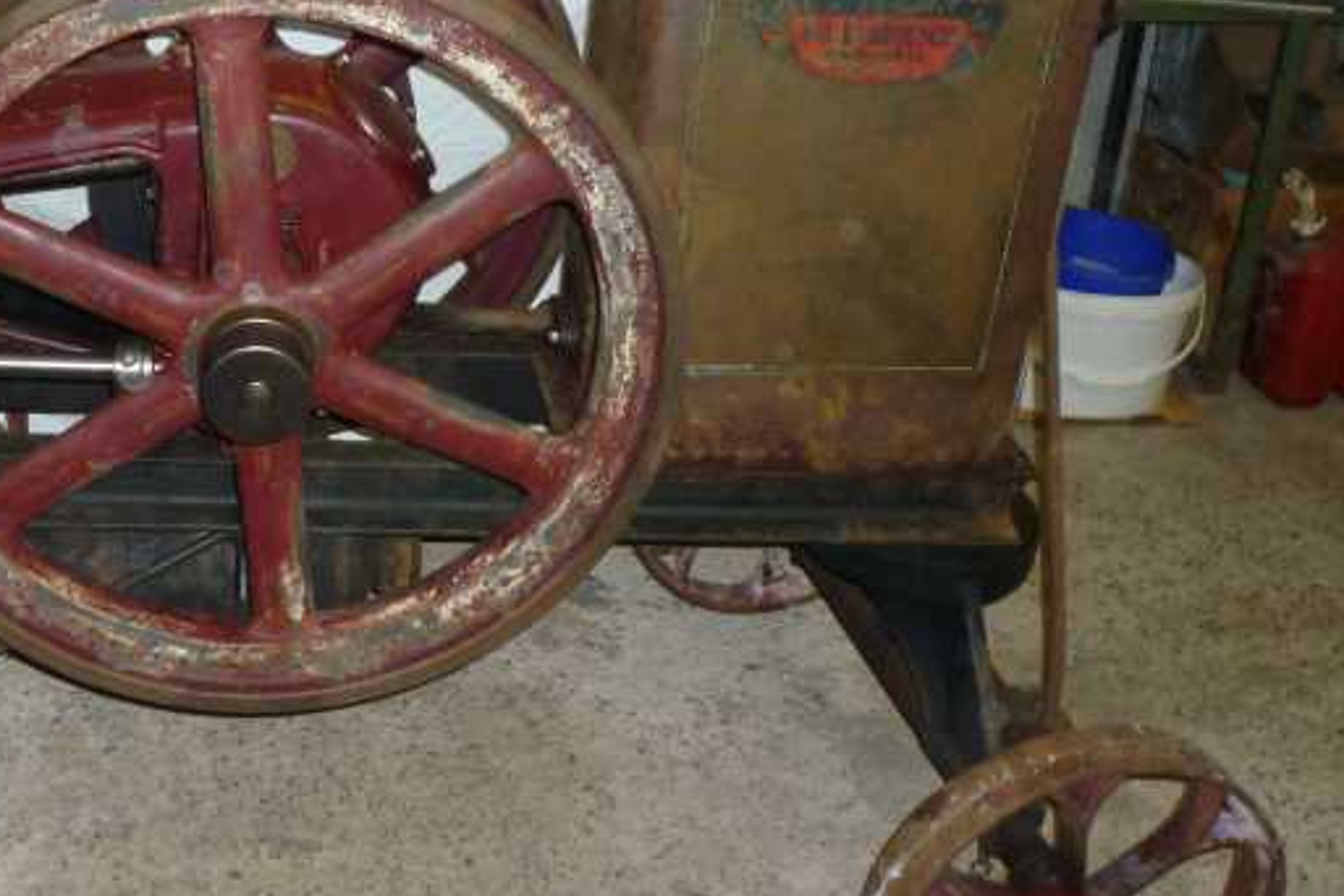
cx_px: 301
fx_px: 1755
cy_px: 283
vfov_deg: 28.4
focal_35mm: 47
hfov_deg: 40.5
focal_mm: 5.2
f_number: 3.3
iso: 200
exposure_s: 1/30
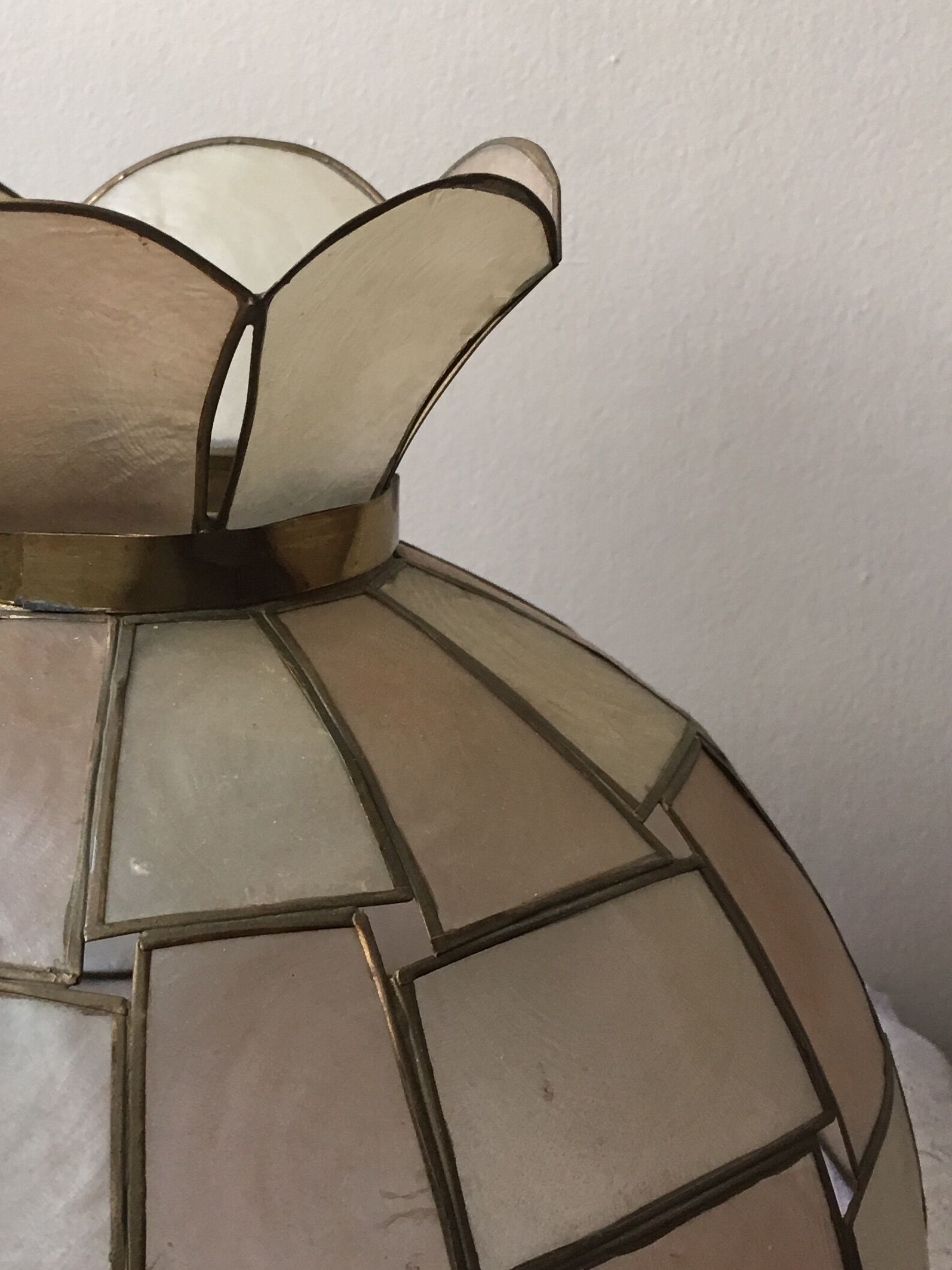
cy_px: 758
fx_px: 2017
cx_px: 164
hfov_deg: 26.0
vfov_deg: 34.8
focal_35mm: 55
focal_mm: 4.15
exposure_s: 1/33
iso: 50
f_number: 2.2
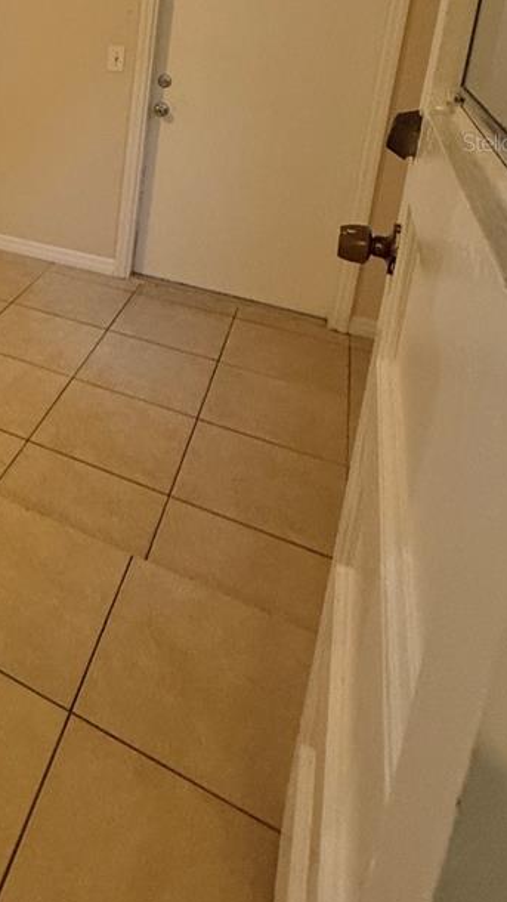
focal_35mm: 30
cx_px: -98
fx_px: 717
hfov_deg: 32.4
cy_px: 142
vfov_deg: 57.8
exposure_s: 1/60
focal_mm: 2.22
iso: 400
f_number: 2.2
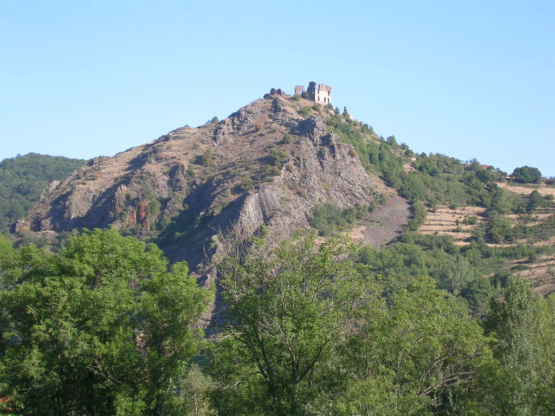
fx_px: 1683
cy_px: 208
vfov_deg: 14.1
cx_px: 278
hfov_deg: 18.7
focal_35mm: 105
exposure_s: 1/212
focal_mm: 16.2
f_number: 4.9
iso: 50
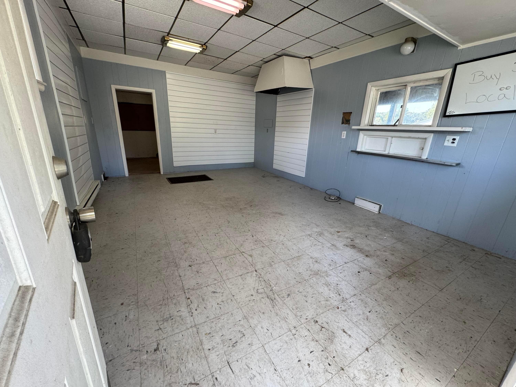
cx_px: 258
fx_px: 209
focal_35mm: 14
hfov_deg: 102.1
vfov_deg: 85.7
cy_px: 194
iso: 160
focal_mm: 2.22
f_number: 2.2
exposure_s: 1/120
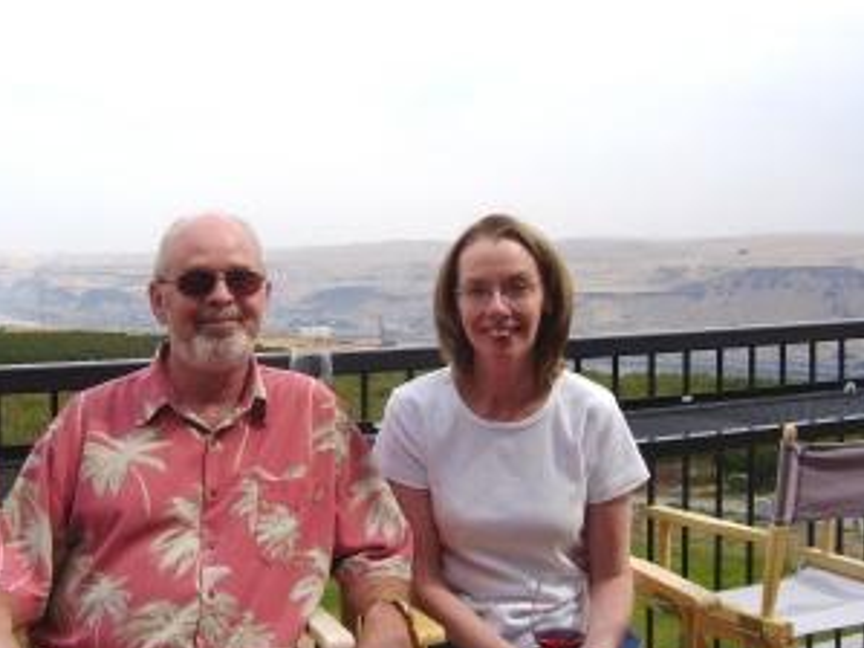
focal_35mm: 51
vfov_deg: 28.4
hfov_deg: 37.3
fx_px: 1272
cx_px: 335
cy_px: 246
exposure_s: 1/500
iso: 80
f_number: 4.8
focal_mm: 5.6
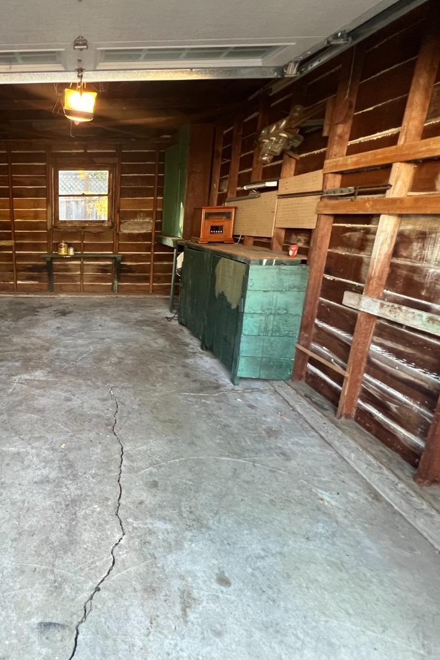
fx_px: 348
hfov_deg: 57.8
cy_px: 321
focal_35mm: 19
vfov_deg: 86.9
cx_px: 66
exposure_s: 1/78
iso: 250
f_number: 1.8
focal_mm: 1.57
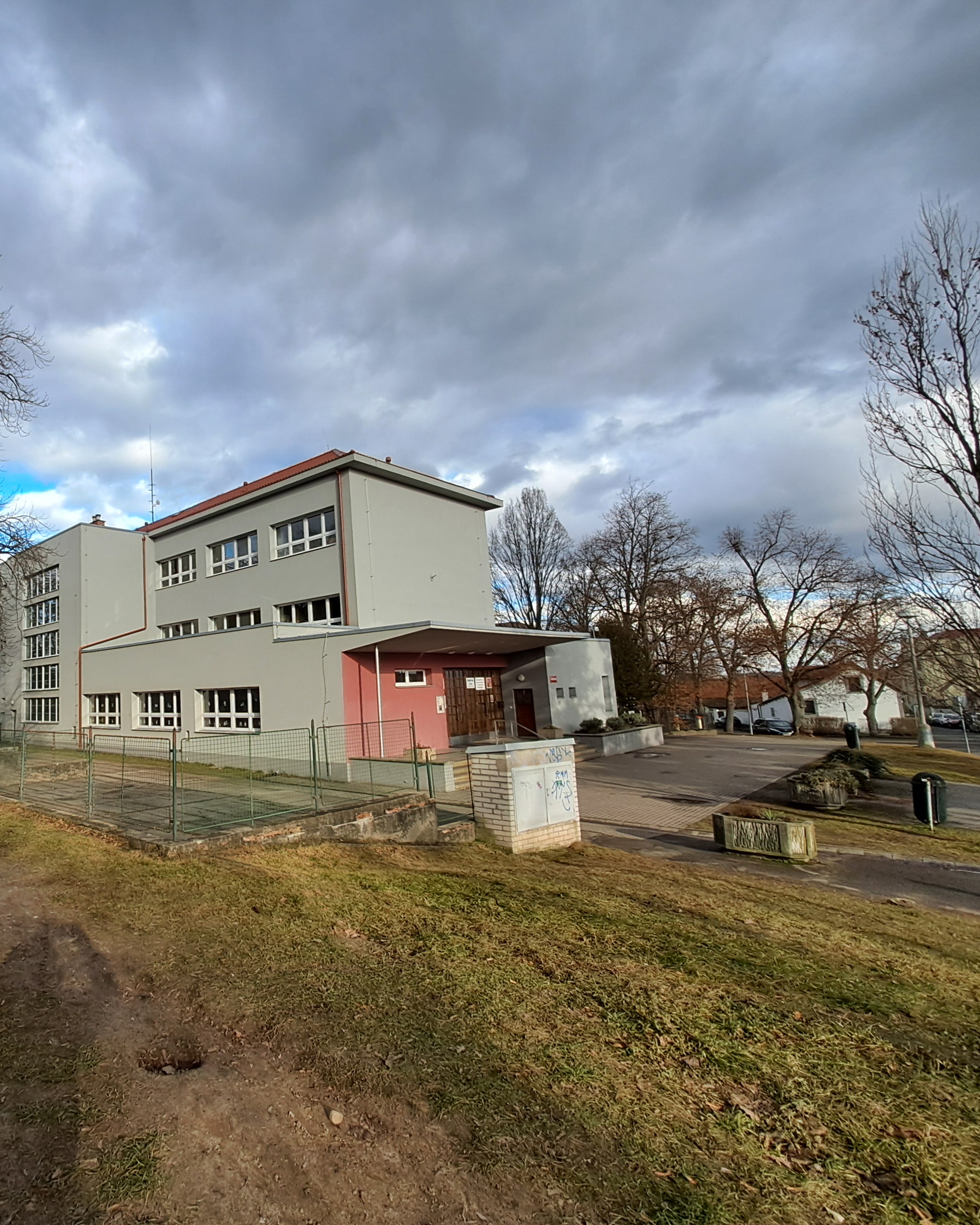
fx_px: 616
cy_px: 610
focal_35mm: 17
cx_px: 226
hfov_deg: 70.9
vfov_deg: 89.6
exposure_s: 1/475
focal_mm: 1.42
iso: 40
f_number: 2.2
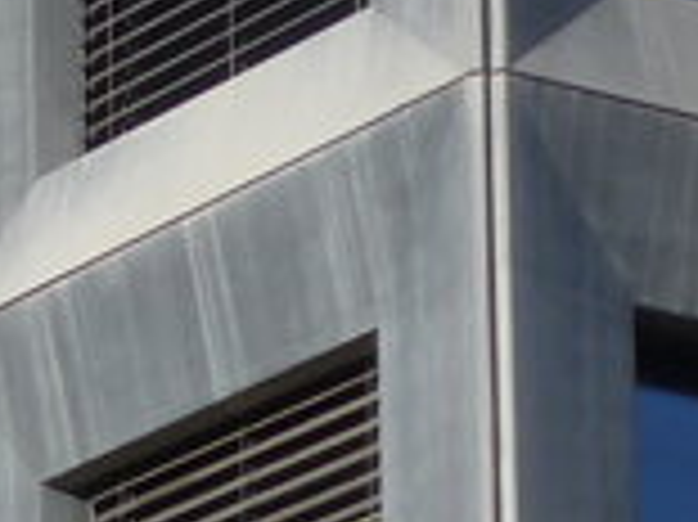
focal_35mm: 403
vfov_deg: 3.6
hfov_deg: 4.7
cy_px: 1809
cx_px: -1410
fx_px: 8120
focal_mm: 10.7
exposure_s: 1/1300
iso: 80
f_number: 3.3
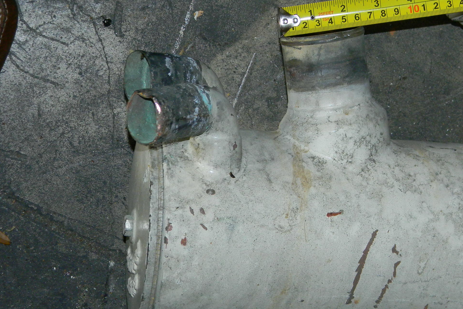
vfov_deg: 14.5
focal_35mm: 94
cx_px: 311
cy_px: 227
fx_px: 1209
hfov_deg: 21.6
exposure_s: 1/30
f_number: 4.3
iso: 200
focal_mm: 12.2
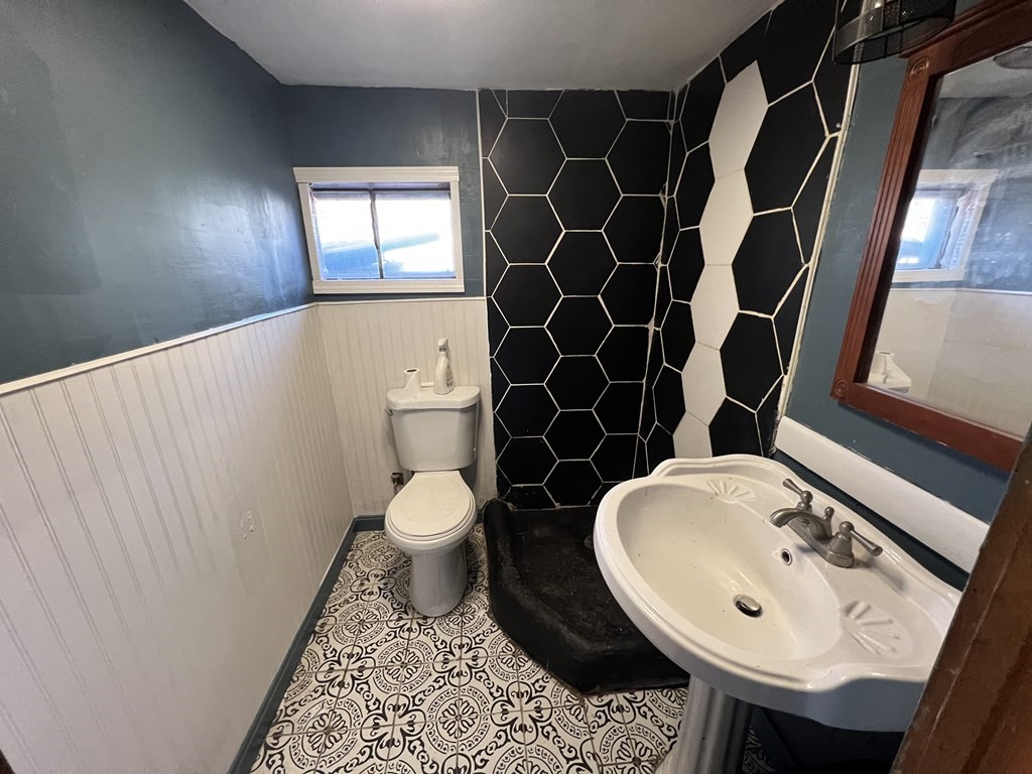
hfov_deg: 106.2
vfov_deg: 89.9
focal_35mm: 13
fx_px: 388
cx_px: 516
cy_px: 387
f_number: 1.8
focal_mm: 1.57
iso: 500
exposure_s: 1/60
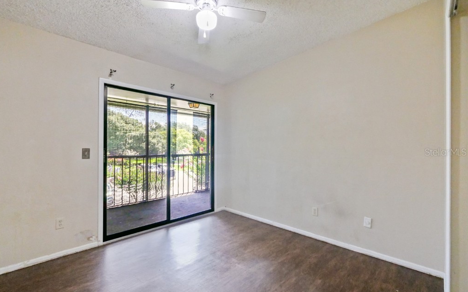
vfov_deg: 74.8
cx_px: 232
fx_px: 191
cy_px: 152
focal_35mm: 15
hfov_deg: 101.5
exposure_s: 1/40
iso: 3200
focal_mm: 7
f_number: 4
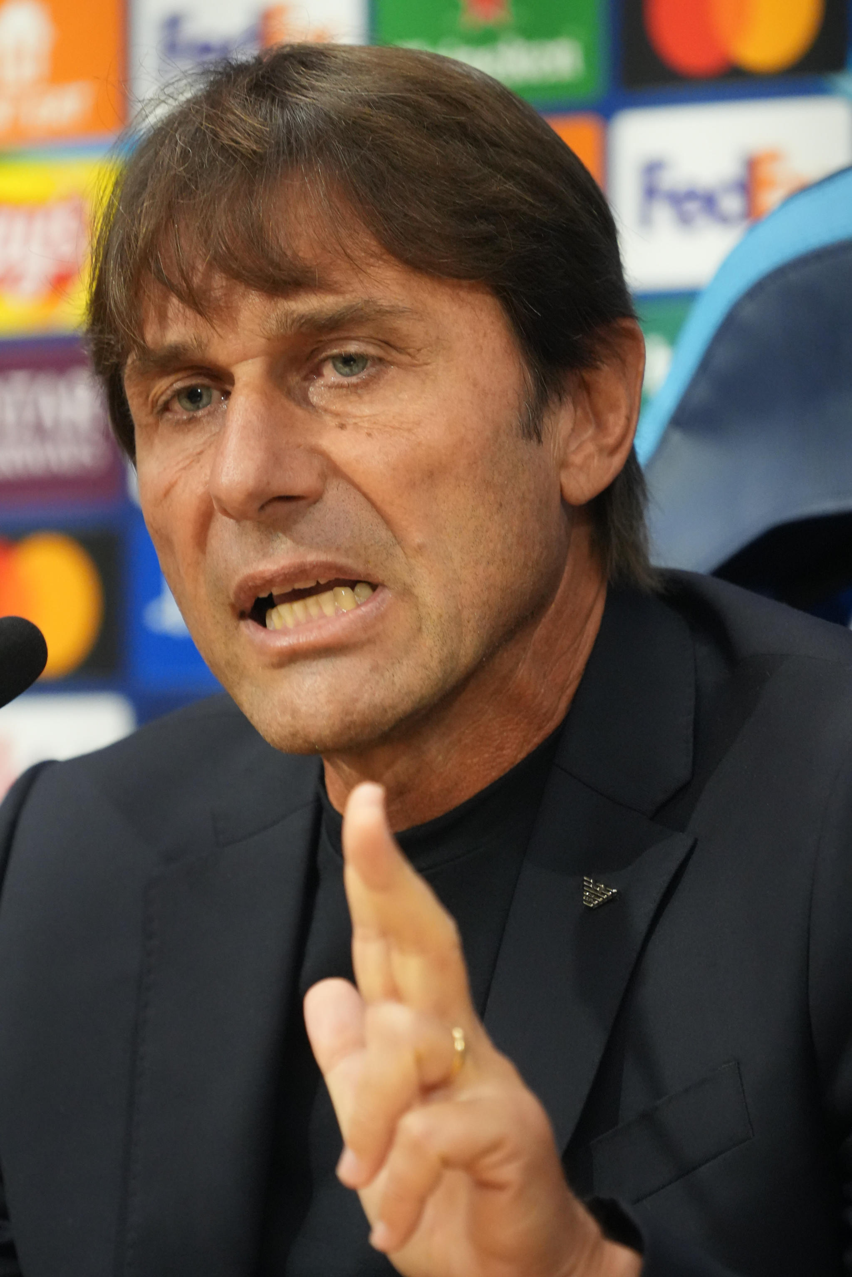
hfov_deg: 4.6
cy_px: 638
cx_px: 426
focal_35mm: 300
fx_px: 10649
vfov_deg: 6.9
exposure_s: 1/160
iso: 4000
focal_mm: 200
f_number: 4
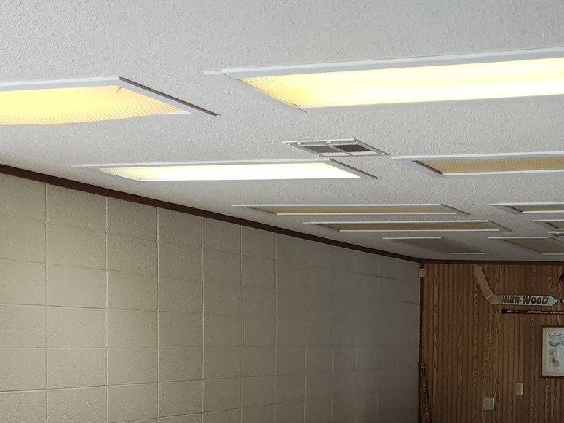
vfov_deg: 25.0
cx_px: 469
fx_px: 929
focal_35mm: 57
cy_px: 373
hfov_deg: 32.6
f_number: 1.8
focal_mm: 6.4
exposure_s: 1/60
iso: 125
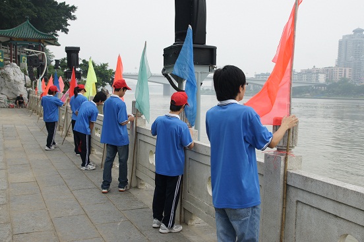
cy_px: 121
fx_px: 364
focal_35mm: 36
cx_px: 182
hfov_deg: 53.2
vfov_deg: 36.8
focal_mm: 24
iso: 200
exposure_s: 1/100
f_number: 7.1
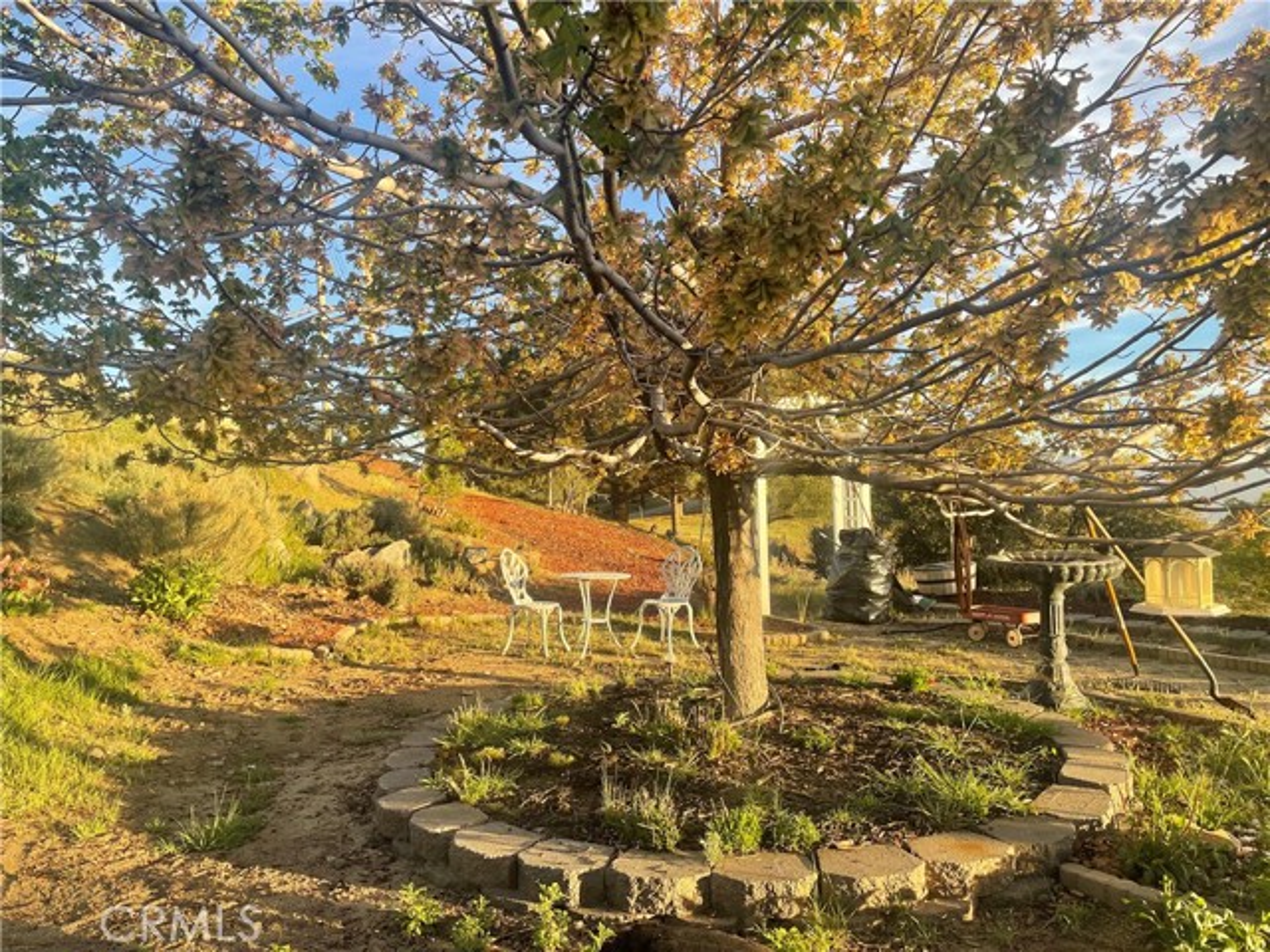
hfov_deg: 67.3
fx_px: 954
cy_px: 476
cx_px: 635
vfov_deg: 53.1
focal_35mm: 26
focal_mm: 4.2
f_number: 1.6
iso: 32
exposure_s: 1/487
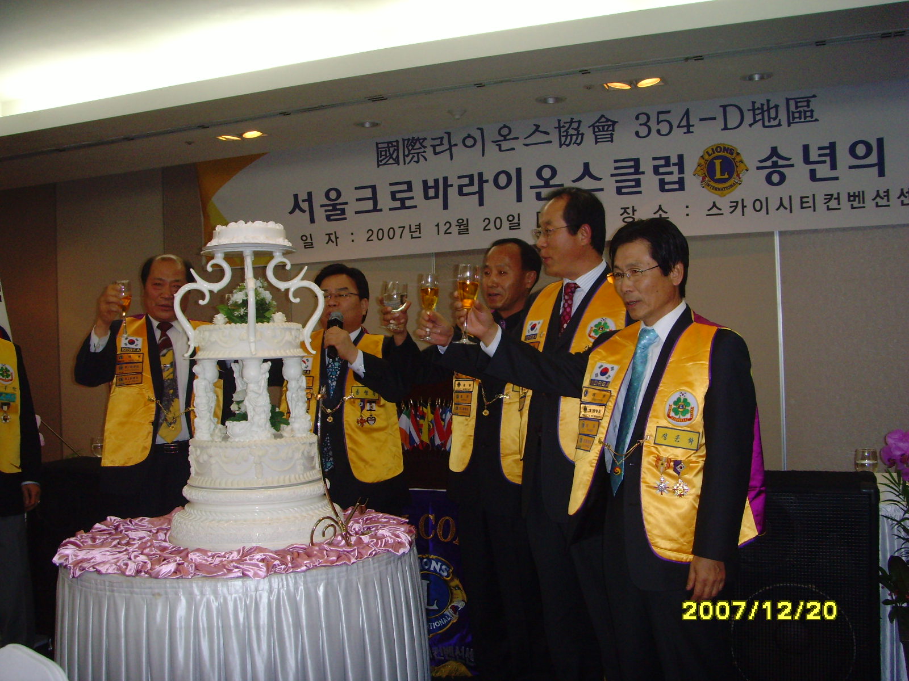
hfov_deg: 47.9
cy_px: 340
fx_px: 1024
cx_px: 454
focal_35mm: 39
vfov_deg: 36.8
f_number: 3.5
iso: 200
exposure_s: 1/45
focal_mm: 6.6
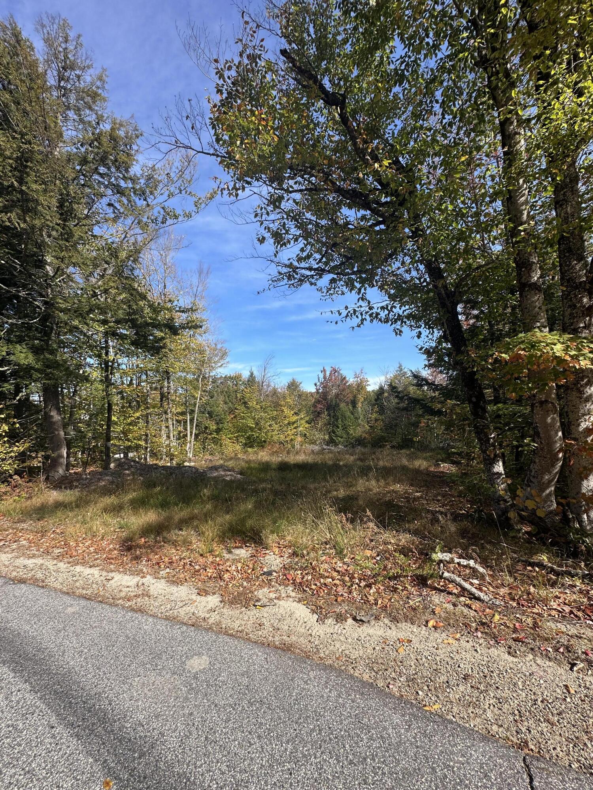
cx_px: 296
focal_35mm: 14
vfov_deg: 102.1
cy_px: 395
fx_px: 320
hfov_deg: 85.7
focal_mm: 2.22
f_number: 2.2
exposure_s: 1/1159
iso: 40
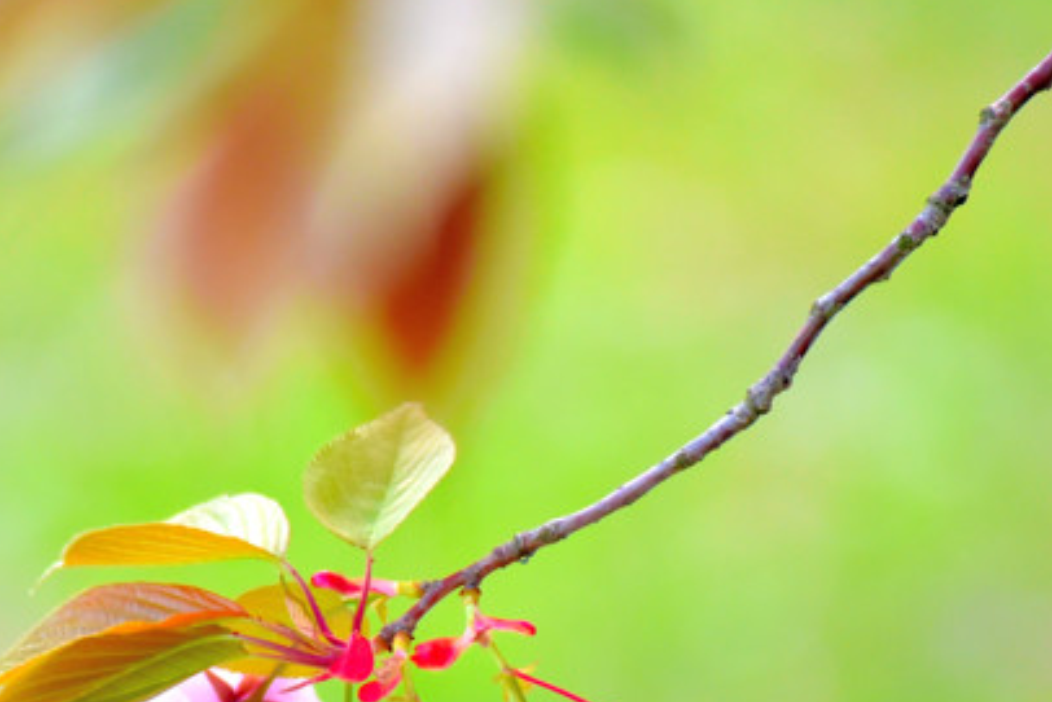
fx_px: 14732
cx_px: 415
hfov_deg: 4.1
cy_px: 496
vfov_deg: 2.7
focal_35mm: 504
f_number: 4
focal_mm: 200
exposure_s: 1/640
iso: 1600
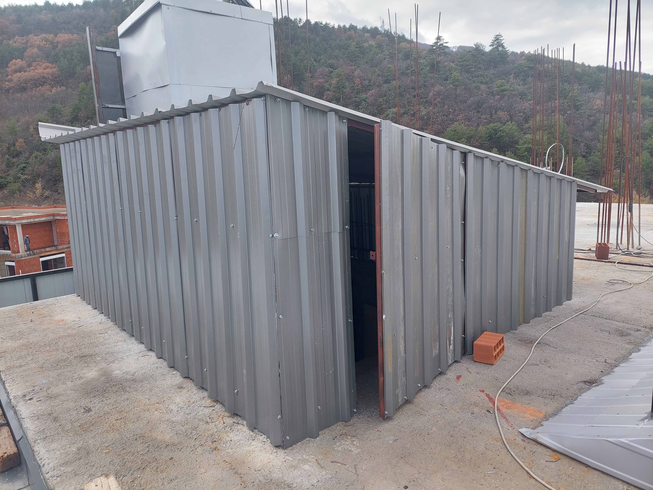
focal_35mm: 24
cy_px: 245
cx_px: 326
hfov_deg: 71.6
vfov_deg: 56.8
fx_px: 453
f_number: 1.8
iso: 40
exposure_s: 1/295
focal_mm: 5.23
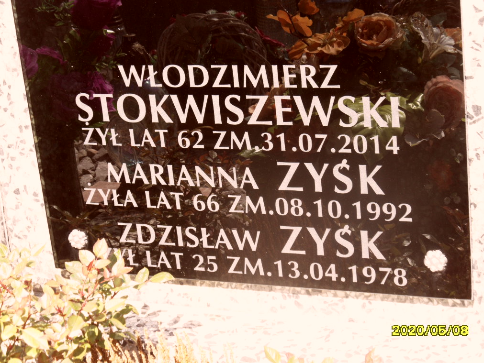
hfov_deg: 24.1
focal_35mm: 81
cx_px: 245
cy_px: 182
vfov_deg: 18.2
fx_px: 1133
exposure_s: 1/125
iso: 80
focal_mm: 13.2
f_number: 4.2
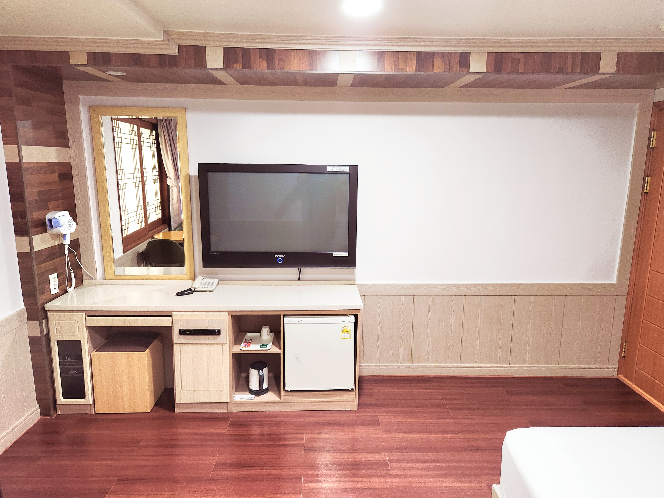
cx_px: 332
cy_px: 249
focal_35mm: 23
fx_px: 441
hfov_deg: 73.9
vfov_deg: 58.9
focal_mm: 5.4
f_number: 1.8
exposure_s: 1/120
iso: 640
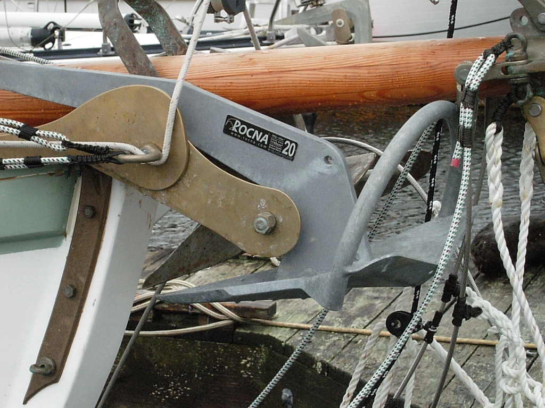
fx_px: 1984
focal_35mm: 126
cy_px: 204
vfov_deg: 11.8
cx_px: 272
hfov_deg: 15.6
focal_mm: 26.3
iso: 400
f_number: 6.5
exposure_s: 1/384
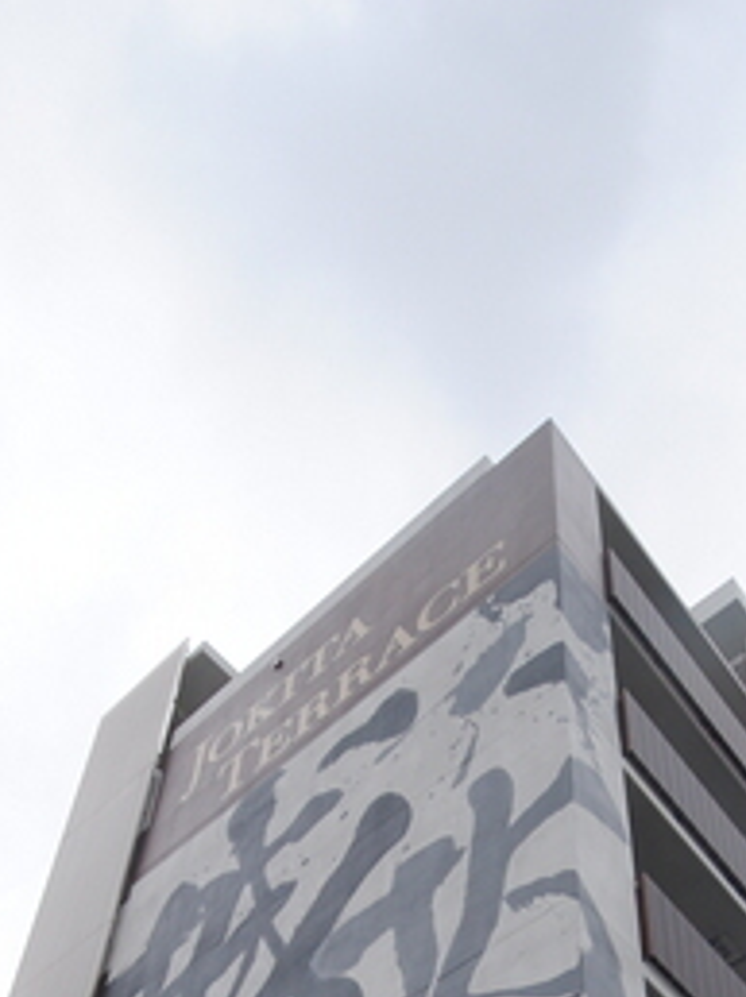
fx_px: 1238
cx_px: 495
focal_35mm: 43
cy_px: 1190
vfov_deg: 35.0
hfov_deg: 33.3
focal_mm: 12
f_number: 10
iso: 180
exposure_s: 1/250
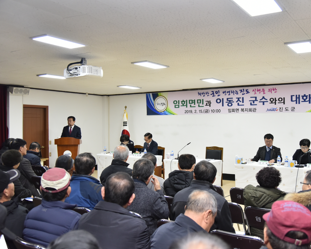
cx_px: 171
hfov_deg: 51.4
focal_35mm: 35
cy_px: 125
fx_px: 322
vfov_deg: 42.2
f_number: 4
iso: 2000
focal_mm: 31
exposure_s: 1/125
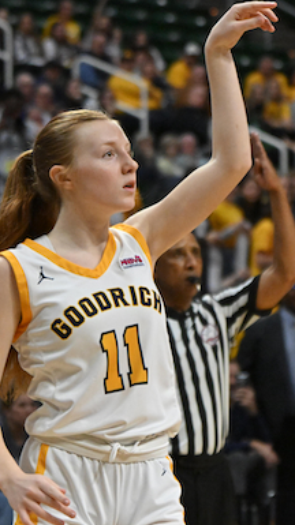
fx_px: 3191
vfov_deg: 9.4
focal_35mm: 229
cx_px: 157
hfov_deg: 5.3
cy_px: 264
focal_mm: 140
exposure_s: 1/1600
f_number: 5.6
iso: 8000
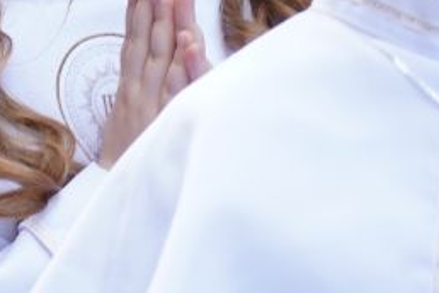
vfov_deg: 2.7
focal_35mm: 509
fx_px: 6206
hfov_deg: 4.0
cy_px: -439
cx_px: -383
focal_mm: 101
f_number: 4
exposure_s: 1/100
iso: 250
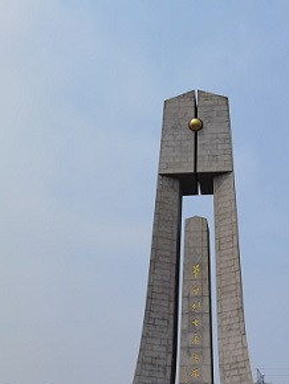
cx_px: 232
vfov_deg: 28.9
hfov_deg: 23.7
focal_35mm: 61
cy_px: 413
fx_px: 678
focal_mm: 6.71
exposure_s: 1/9524
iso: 50
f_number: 1.9
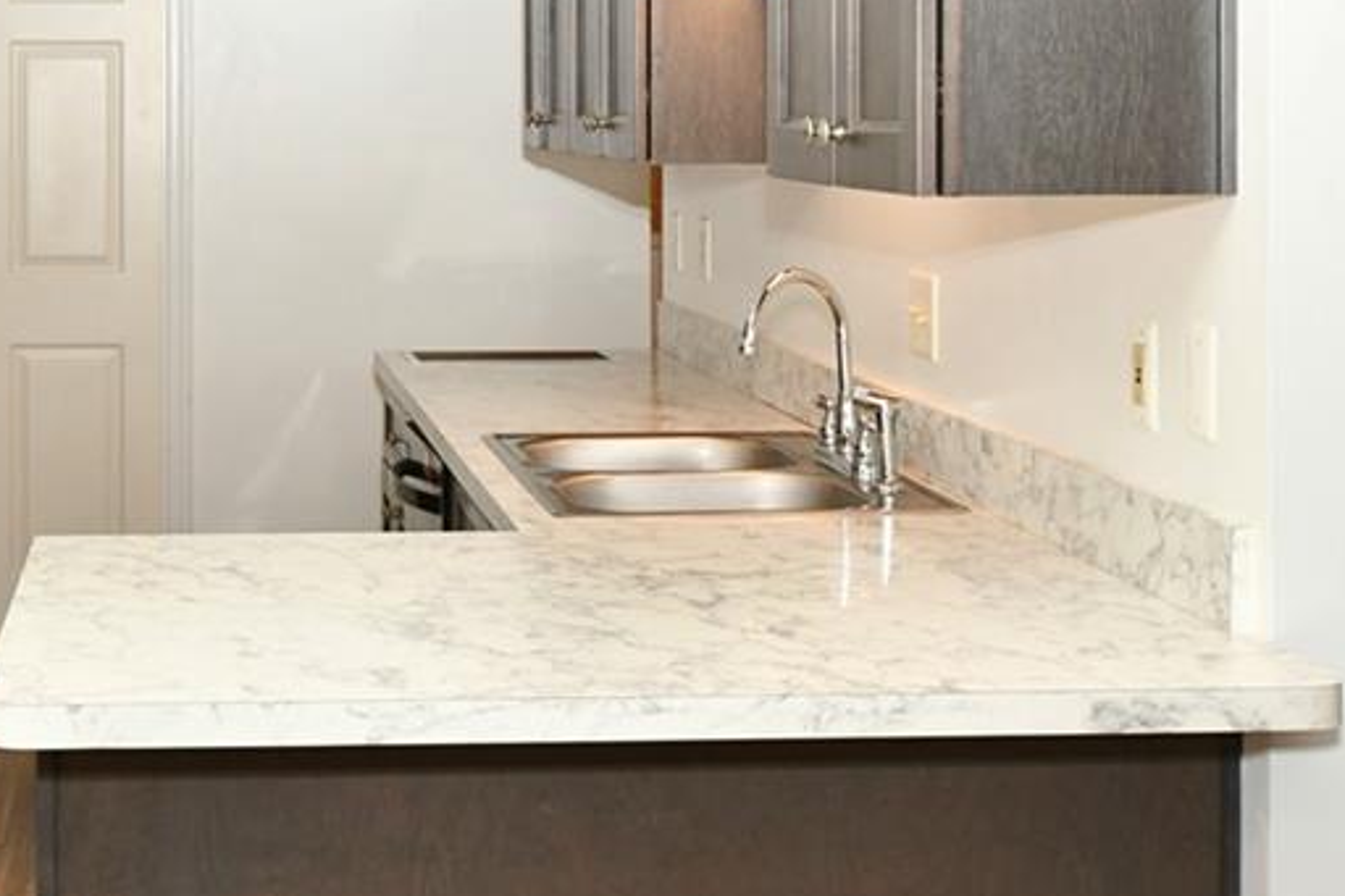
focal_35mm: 66
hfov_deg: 30.0
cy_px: 108
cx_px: 342
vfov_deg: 20.2
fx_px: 2465
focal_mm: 22
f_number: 7.1
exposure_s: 1/60
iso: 1000
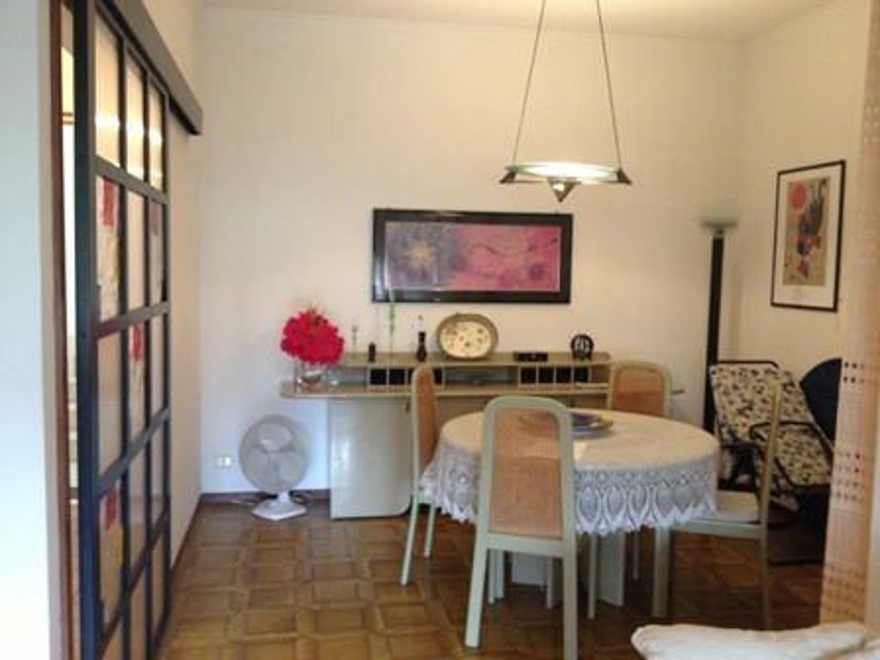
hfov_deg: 52.6
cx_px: 440
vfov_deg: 40.7
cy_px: 330
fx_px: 890
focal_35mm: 35
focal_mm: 4.28
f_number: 2.4
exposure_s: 1/20
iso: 250
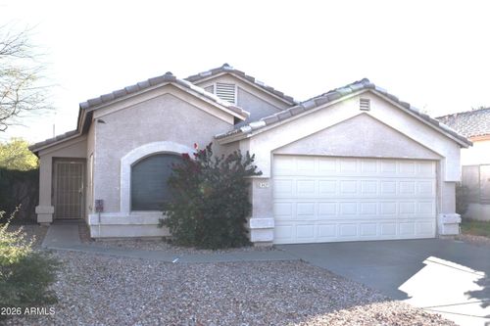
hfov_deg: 53.1
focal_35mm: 36
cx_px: 245
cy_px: 163
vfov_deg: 36.8
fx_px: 490
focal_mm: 24
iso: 100
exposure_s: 1/200
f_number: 9
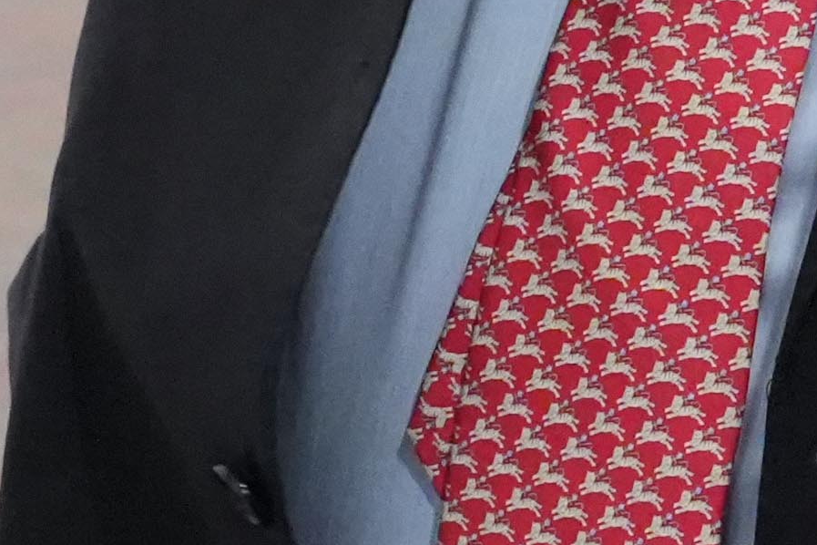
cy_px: -1147
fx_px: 5673
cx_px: -220
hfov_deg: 8.1
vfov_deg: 5.2
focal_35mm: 250
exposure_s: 1/100
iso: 10000
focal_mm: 32
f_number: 6.3
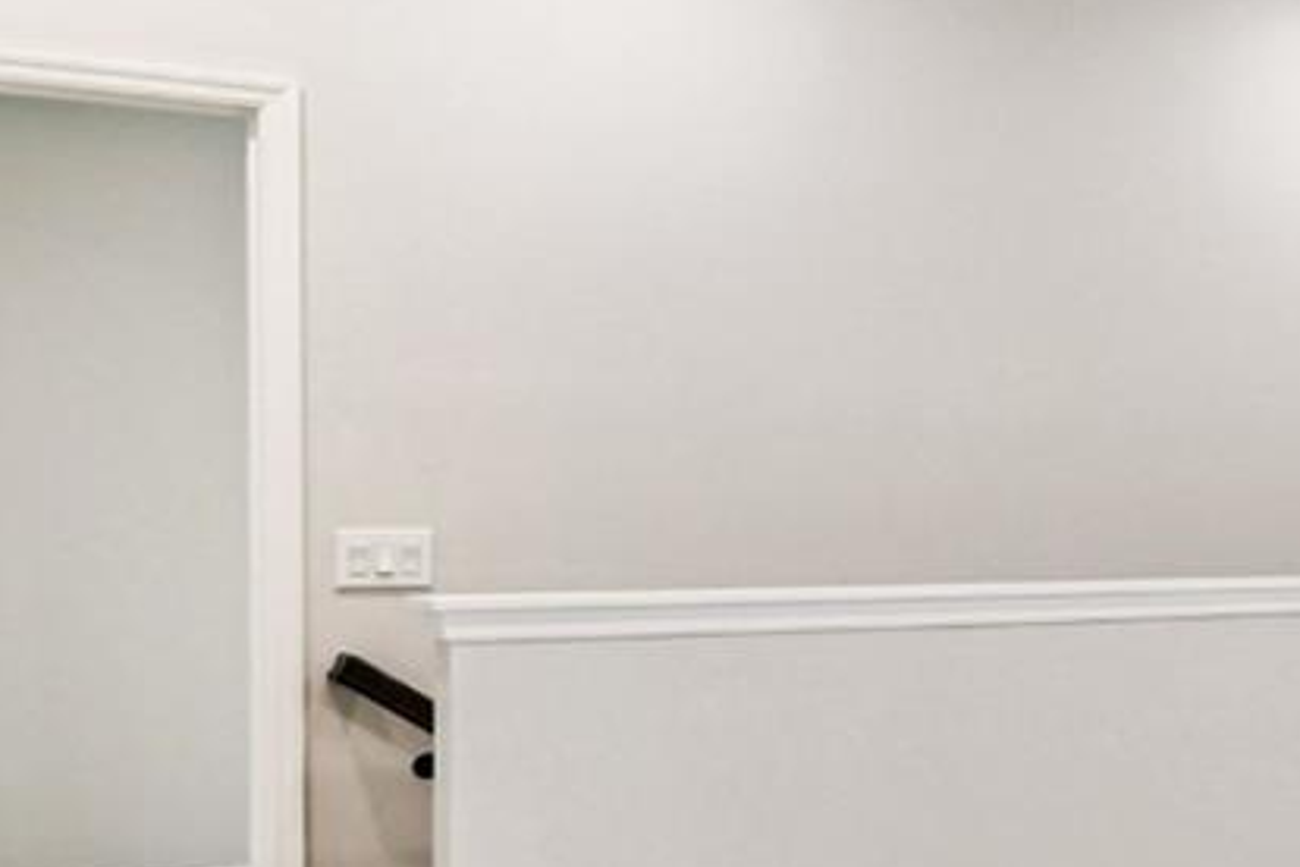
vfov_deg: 23.1
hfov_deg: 25.7
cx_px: 1953
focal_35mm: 58
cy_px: 650
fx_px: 2094
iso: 100
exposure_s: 1/30
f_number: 6.3
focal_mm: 10
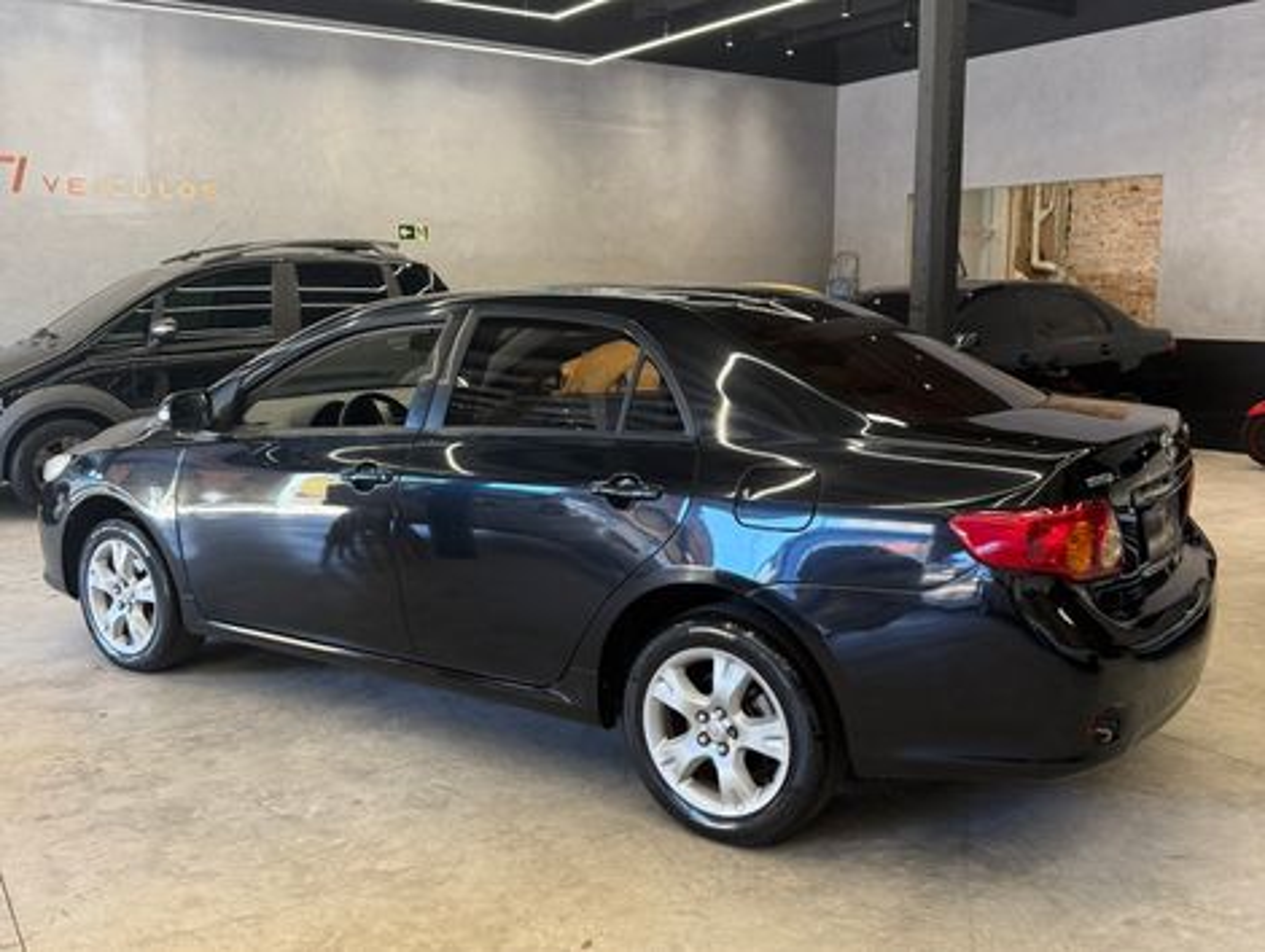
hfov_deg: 71.5
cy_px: 476
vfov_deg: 56.9
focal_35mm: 24
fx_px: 878
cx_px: 632
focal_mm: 6.76
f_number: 1.78
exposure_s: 1/60
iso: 200
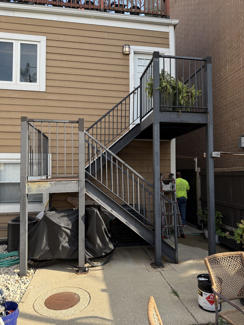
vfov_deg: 71.6
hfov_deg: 56.8
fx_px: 226
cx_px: 122
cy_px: 162
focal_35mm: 24
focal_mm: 6.76
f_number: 1.78
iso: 80
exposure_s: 1/1689
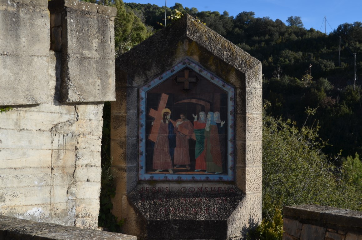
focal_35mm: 57
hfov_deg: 35.1
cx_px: 181
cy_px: 120
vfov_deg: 23.7
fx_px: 572
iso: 160
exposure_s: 1/250
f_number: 8
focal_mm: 38
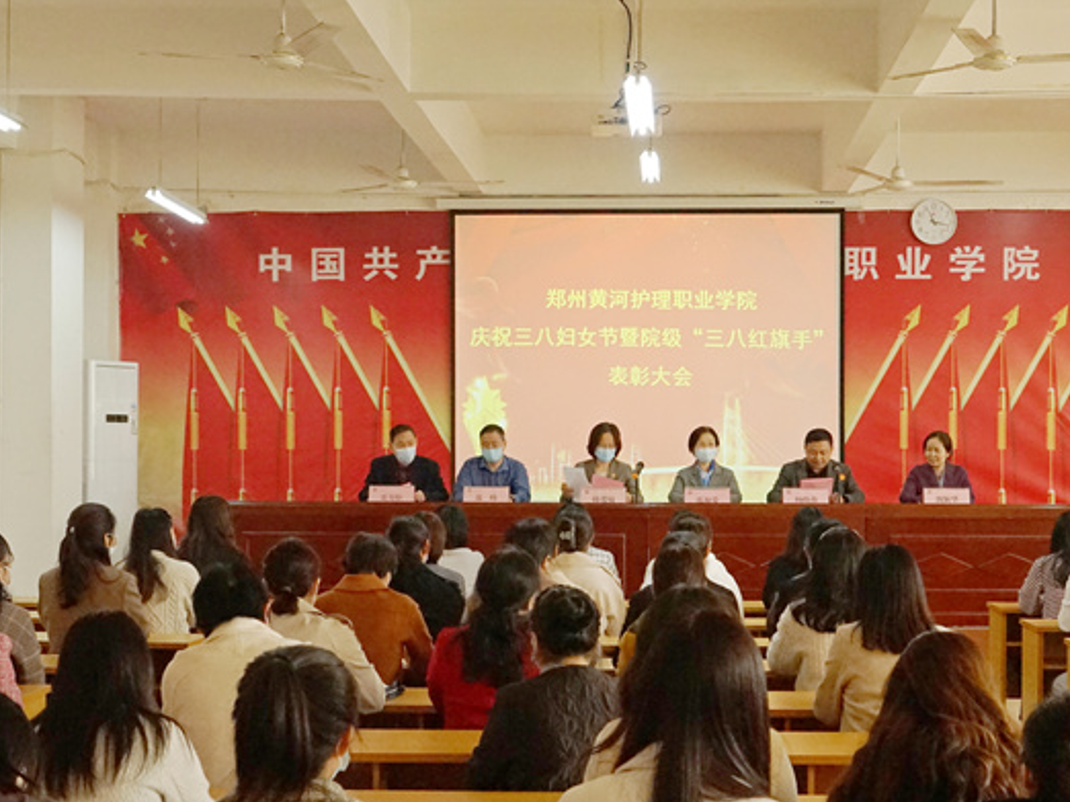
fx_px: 1730
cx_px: 637
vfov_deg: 26.1
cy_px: 430
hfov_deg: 34.3
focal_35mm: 56
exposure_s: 1/125
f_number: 8
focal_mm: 38
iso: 5000
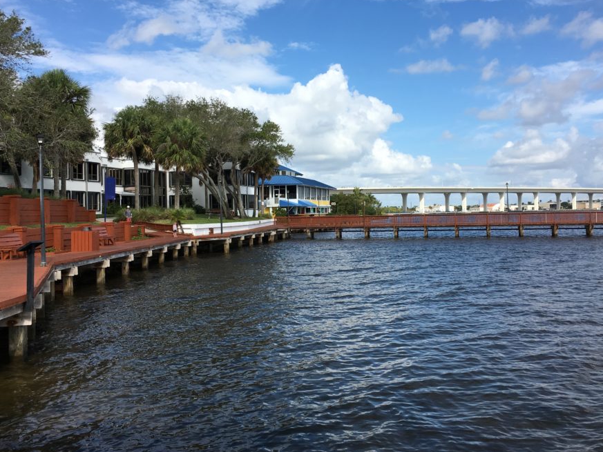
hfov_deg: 53.9
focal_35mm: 34
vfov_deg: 41.8
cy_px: 207
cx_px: 320
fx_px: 592
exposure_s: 1/1570
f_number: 2.2
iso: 25
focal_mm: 4.15
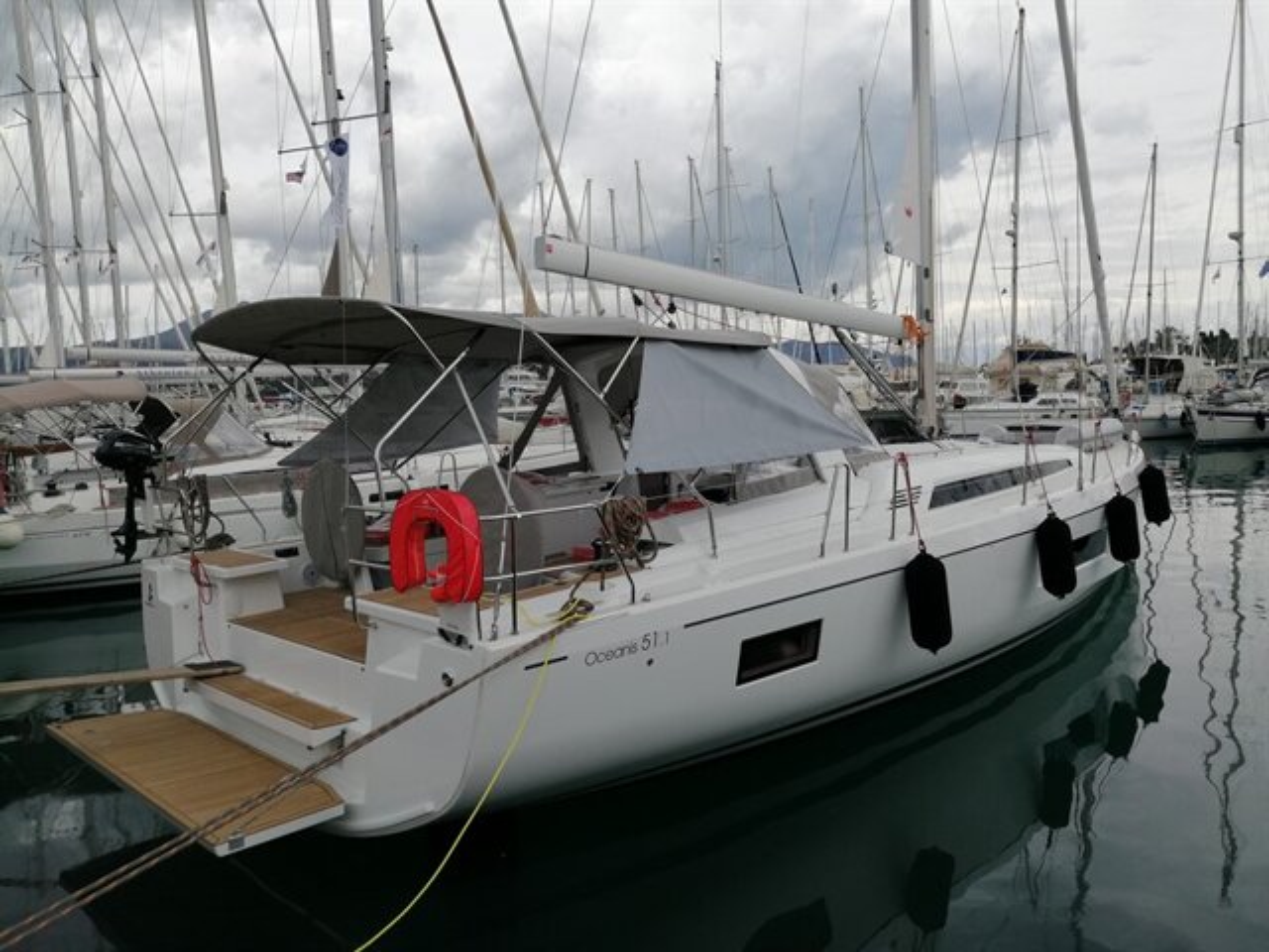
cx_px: 634
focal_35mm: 26
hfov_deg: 67.3
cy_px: 476
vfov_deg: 53.1
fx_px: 953
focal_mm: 3.62
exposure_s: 1/1786
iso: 50
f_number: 1.8
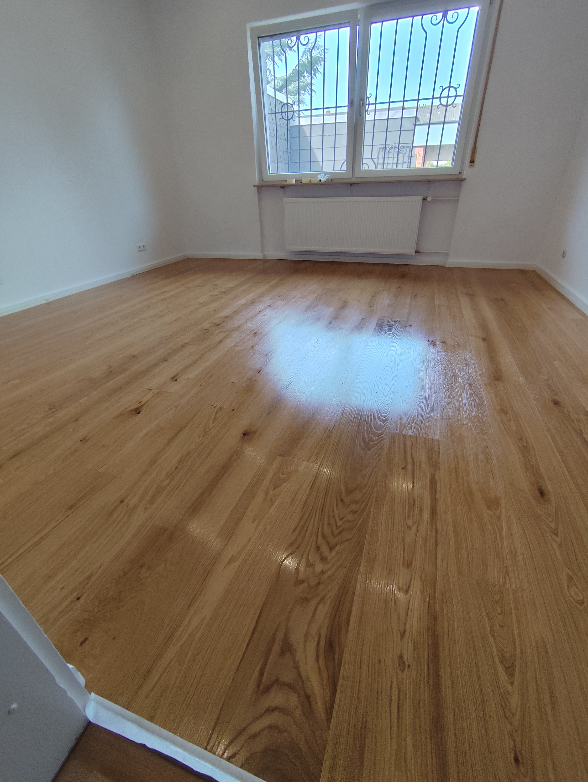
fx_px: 362
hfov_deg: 78.2
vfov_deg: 94.5
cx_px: 294
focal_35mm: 16
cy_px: 391
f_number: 2.2
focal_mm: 1.65
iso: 50
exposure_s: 1/100
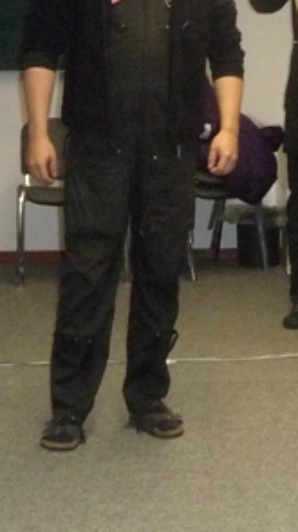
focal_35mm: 114
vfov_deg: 18.7
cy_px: 154
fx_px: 1604
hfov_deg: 10.5
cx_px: 305
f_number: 3.4
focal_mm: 5
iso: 500
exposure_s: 1/30
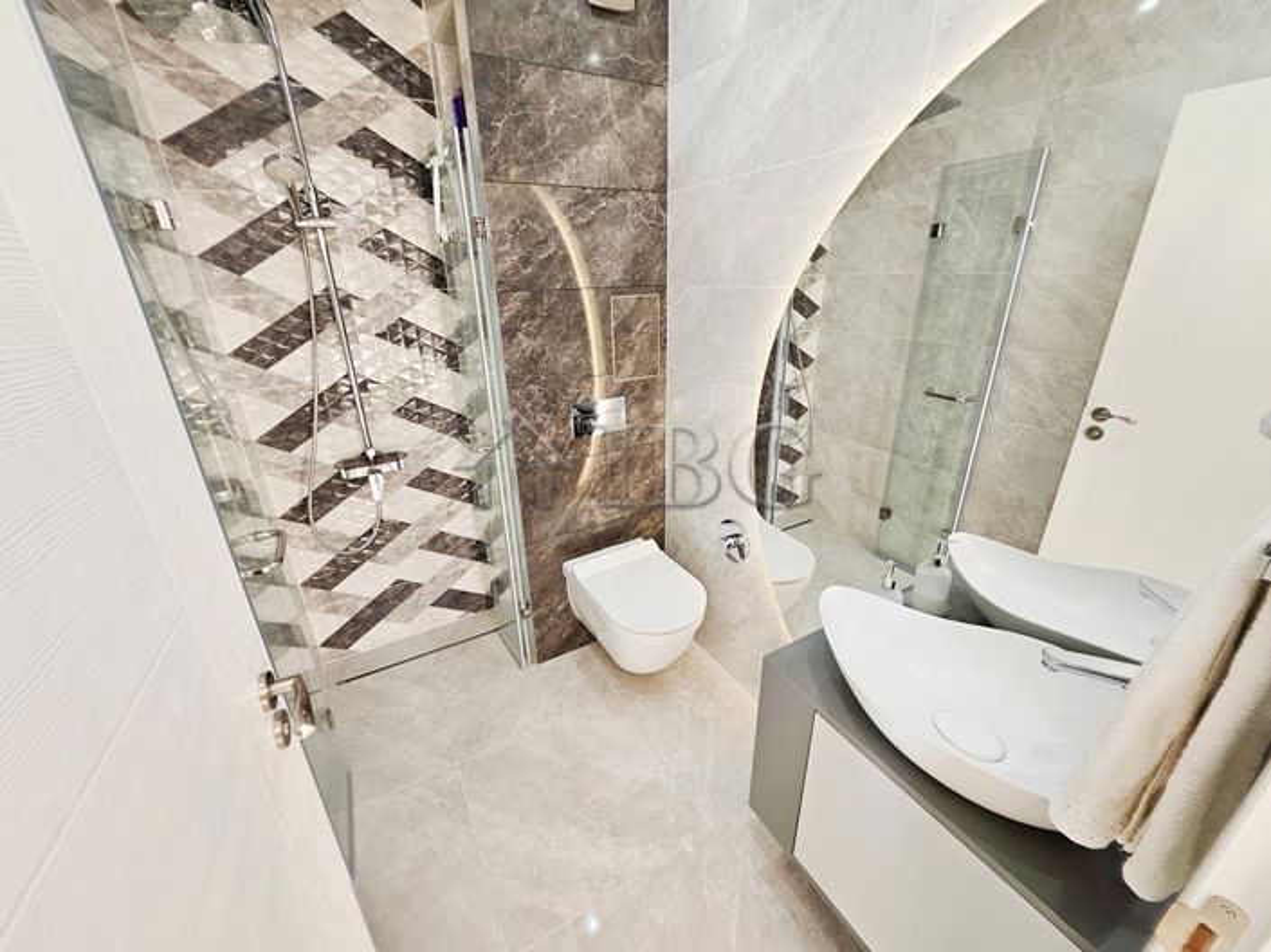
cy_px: 476
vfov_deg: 89.9
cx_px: 636
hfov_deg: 106.2
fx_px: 477
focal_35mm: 13
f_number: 2.2
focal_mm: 1.7
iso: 100
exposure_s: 1/50
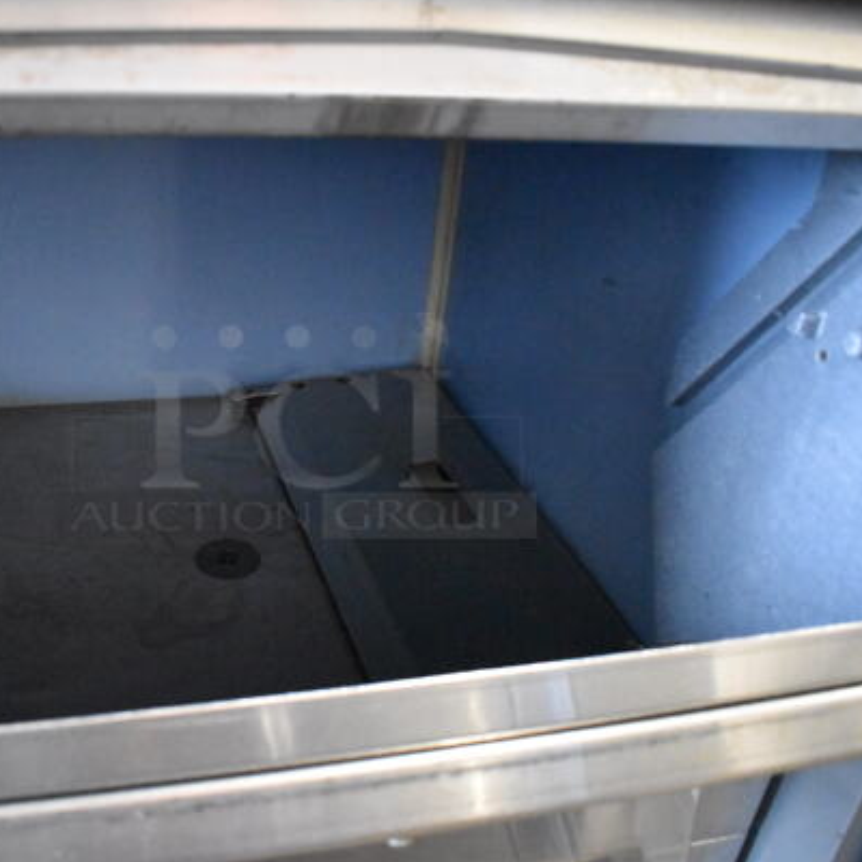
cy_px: 425
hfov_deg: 46.6
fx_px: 986
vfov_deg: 47.2
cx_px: 297
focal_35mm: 35
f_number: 3.5
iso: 12800
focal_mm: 18
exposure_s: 1/80
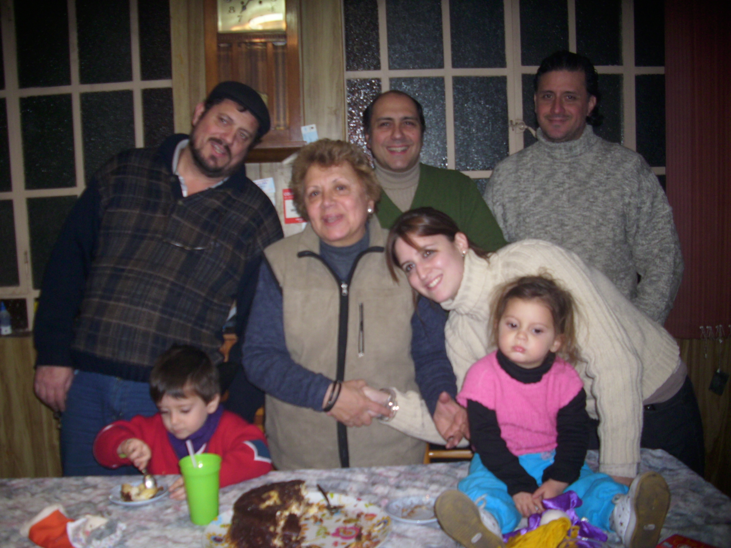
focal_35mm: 31
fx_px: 655
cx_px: 366
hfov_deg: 58.4
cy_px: 274
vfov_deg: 45.4
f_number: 2.8
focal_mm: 6.2
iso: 100
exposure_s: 1/30
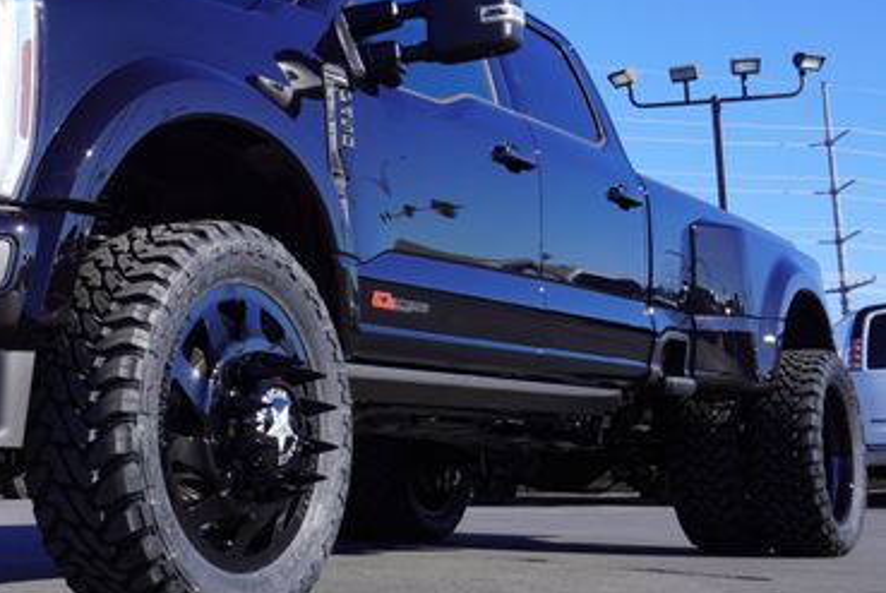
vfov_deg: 22.7
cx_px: 146
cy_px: 228
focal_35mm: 60
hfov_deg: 32.3
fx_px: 1475
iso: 100
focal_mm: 23
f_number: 9
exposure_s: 1/125
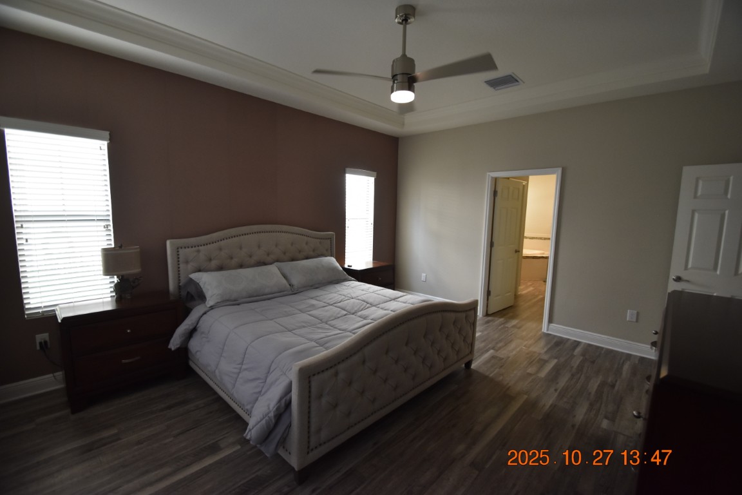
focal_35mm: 15
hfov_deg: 100.4
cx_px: 371
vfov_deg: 77.3
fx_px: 309
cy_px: 248
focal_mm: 10
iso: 800
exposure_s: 1/125
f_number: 3.5
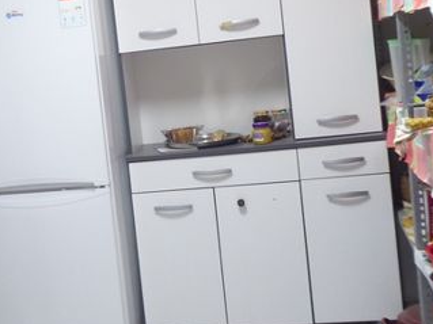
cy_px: 113
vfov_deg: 22.8
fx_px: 800
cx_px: 78
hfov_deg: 29.5
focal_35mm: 64
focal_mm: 5
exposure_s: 1/13
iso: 400
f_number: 3.5
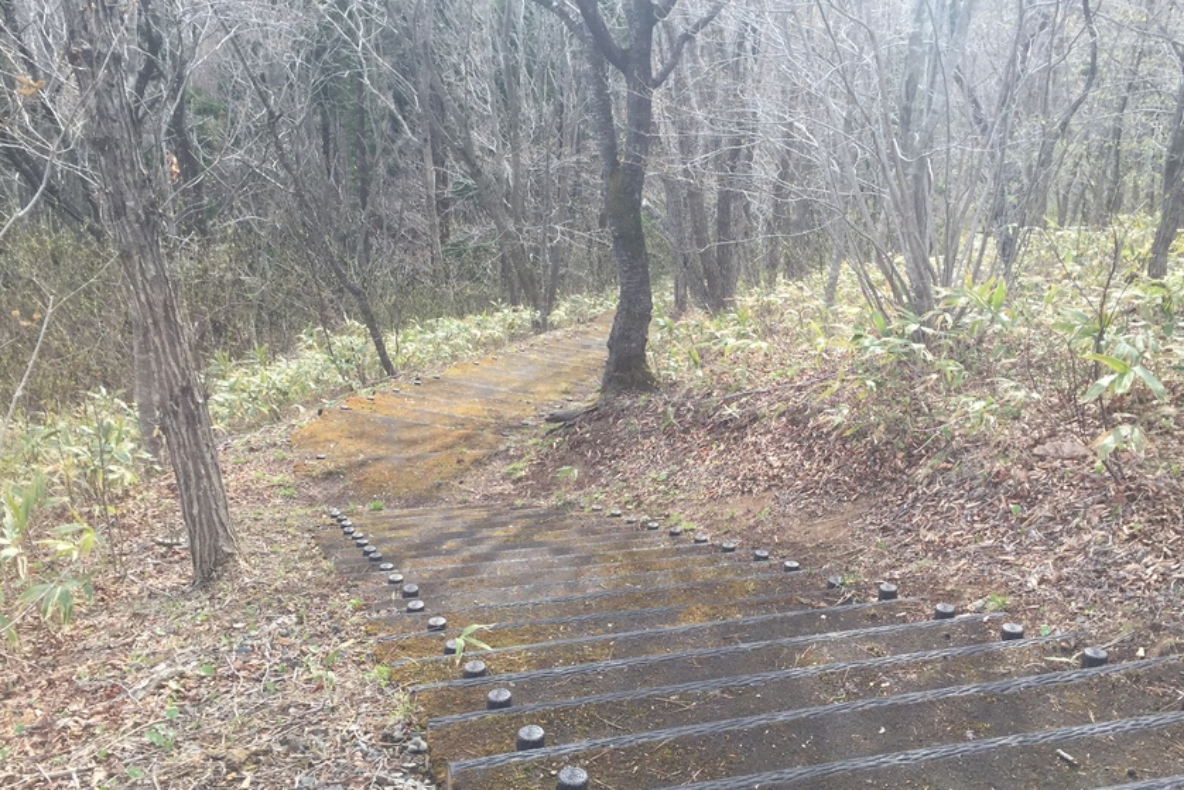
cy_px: 411
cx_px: 646
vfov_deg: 36.9
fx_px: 1184
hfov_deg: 53.0
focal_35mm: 36
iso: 32
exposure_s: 1/359
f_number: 2.2
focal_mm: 4.15
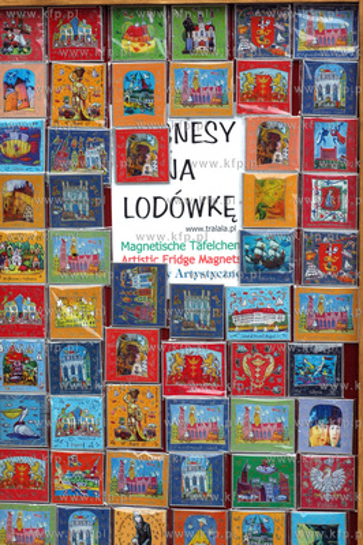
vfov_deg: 17.1
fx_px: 1818
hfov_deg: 11.4
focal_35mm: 120
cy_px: 272
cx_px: 182
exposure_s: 1/125
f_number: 22
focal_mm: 80
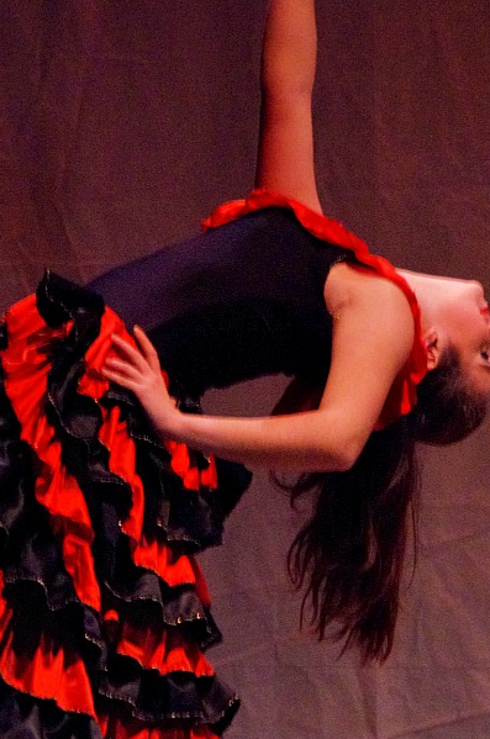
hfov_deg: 3.3
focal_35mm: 409
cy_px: 422
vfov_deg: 5.0
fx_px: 8384
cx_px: 156
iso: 800
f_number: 5.6
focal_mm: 160
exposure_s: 1/80
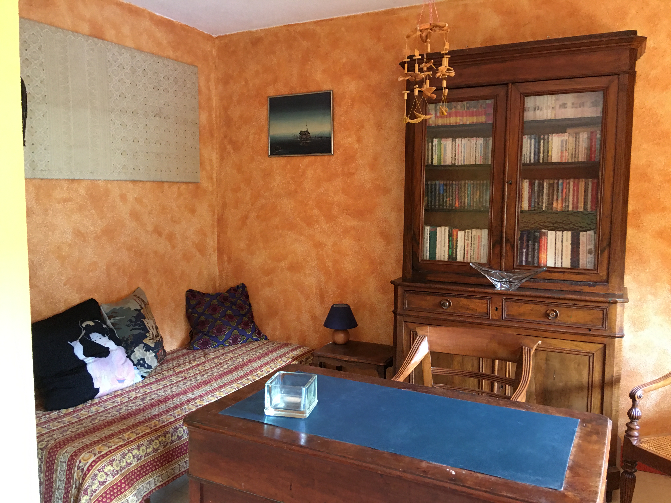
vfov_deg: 48.2
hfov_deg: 61.7
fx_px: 562
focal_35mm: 29
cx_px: 336
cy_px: 252
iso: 100
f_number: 2.2
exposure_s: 1/10
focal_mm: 4.15
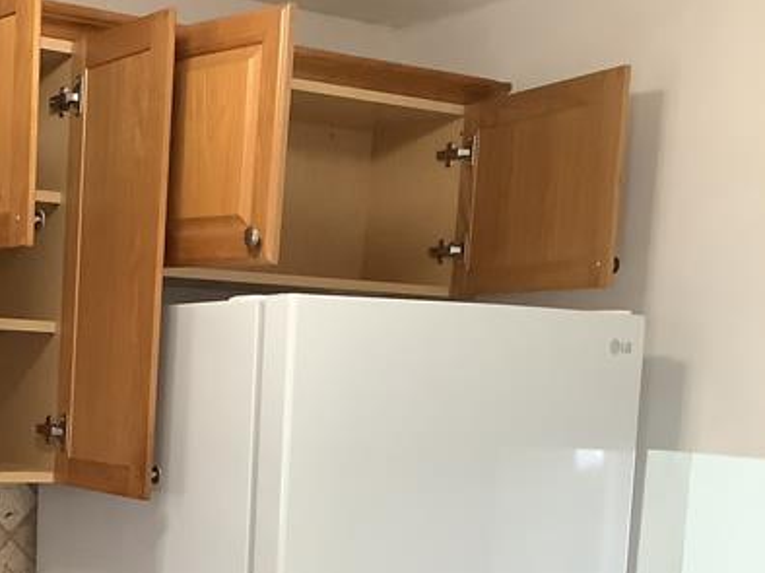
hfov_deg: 29.2
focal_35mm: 63
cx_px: 45
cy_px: 548
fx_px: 1391
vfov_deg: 22.5
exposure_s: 1/60
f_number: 2.4
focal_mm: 3.3
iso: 250
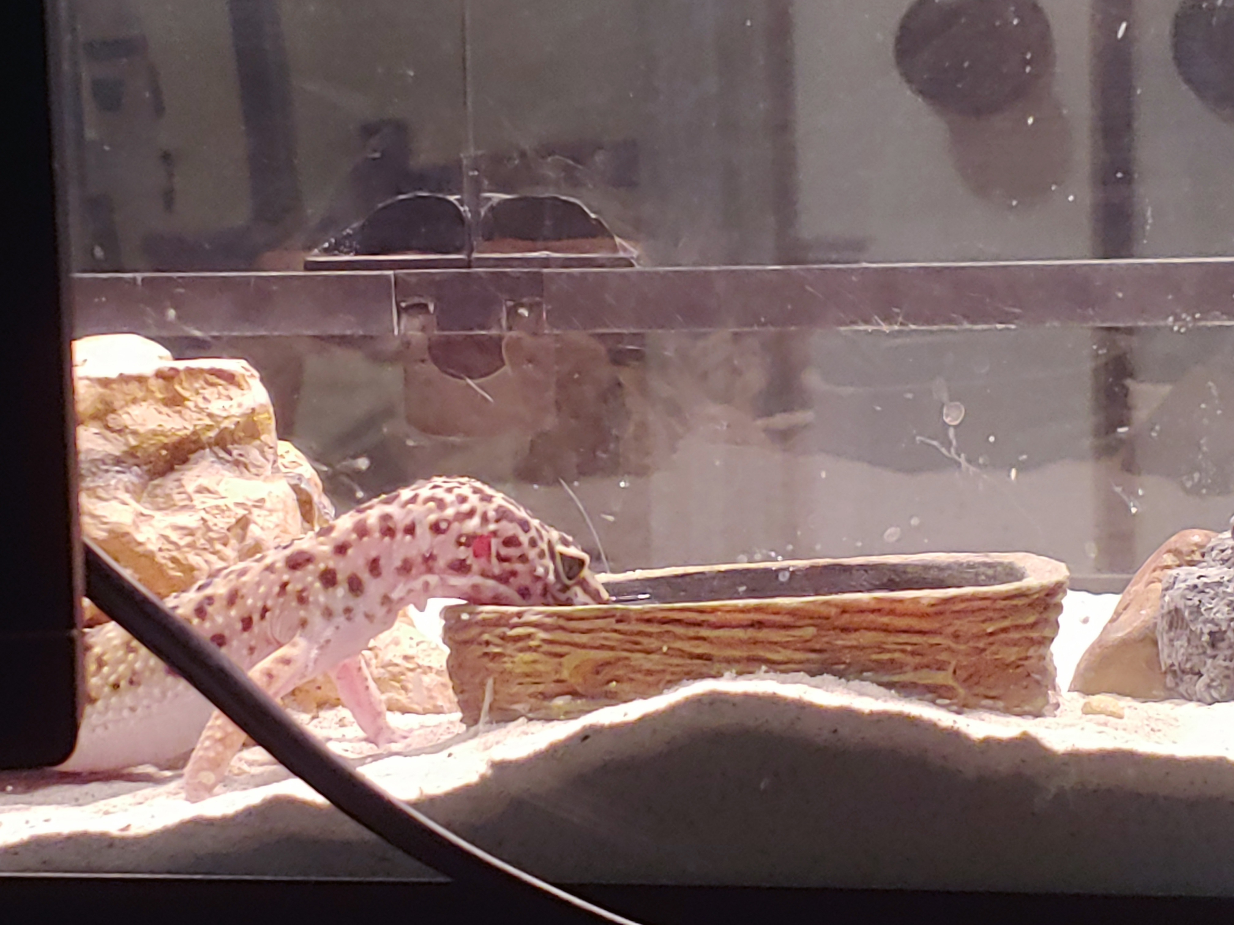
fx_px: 3101
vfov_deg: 17.0
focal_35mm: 87
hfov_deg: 22.5
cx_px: 617
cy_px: 462
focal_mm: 4.23
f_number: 1.5
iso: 350
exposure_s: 1/60
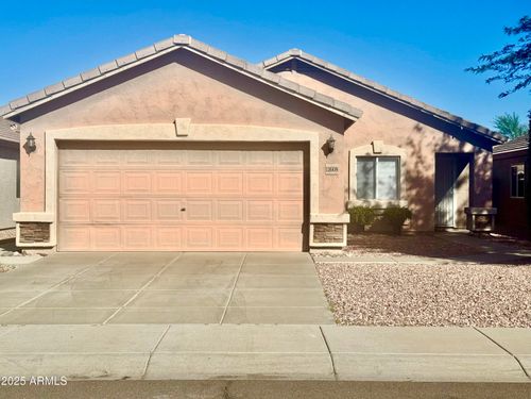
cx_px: 266
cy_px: 200
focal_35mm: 48
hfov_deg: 39.7
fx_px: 736
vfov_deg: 30.3
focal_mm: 6.76
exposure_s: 1/12500
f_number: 1.78
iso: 64
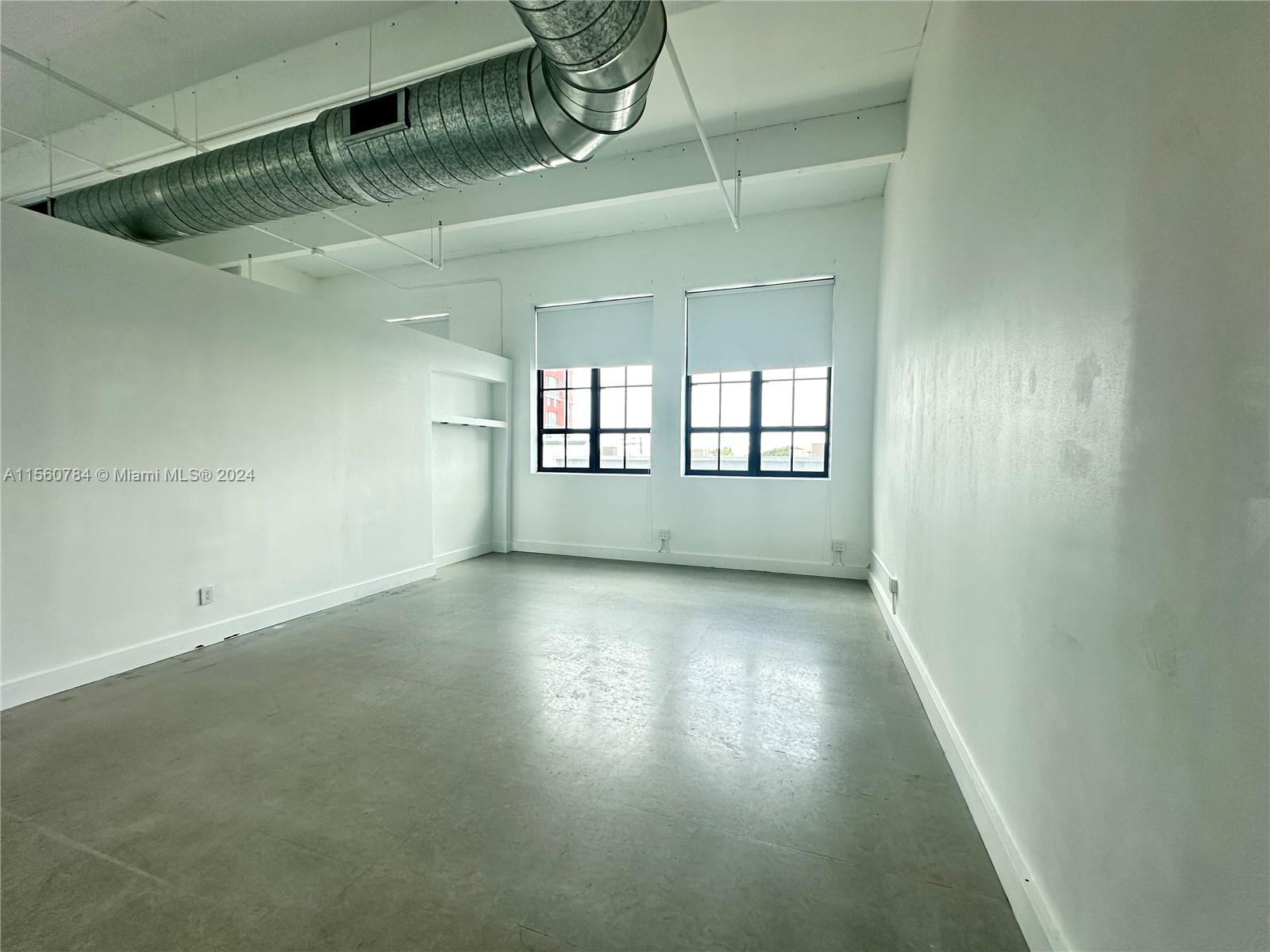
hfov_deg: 102.1
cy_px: 476
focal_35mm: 14
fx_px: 514
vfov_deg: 85.7
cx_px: 635
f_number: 2.2
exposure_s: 1/99
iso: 125
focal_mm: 2.22
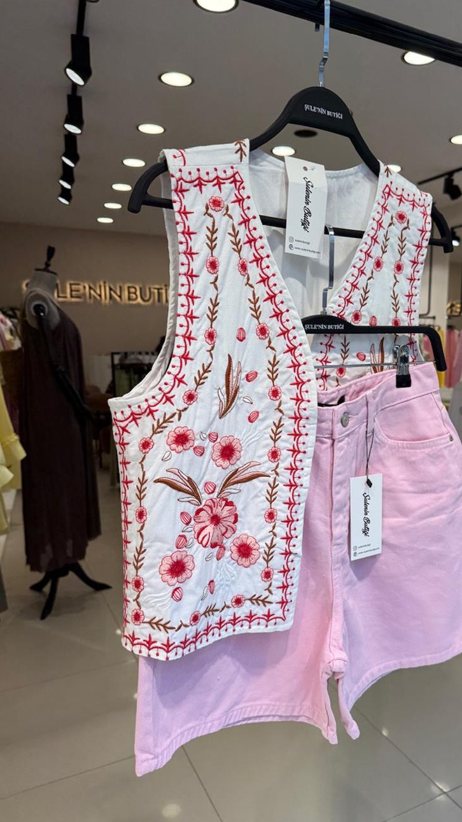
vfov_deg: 69.8
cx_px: 312
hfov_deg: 42.3
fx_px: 588
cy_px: 423
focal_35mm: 27
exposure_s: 1/840
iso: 80
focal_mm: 6.76
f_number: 1.78
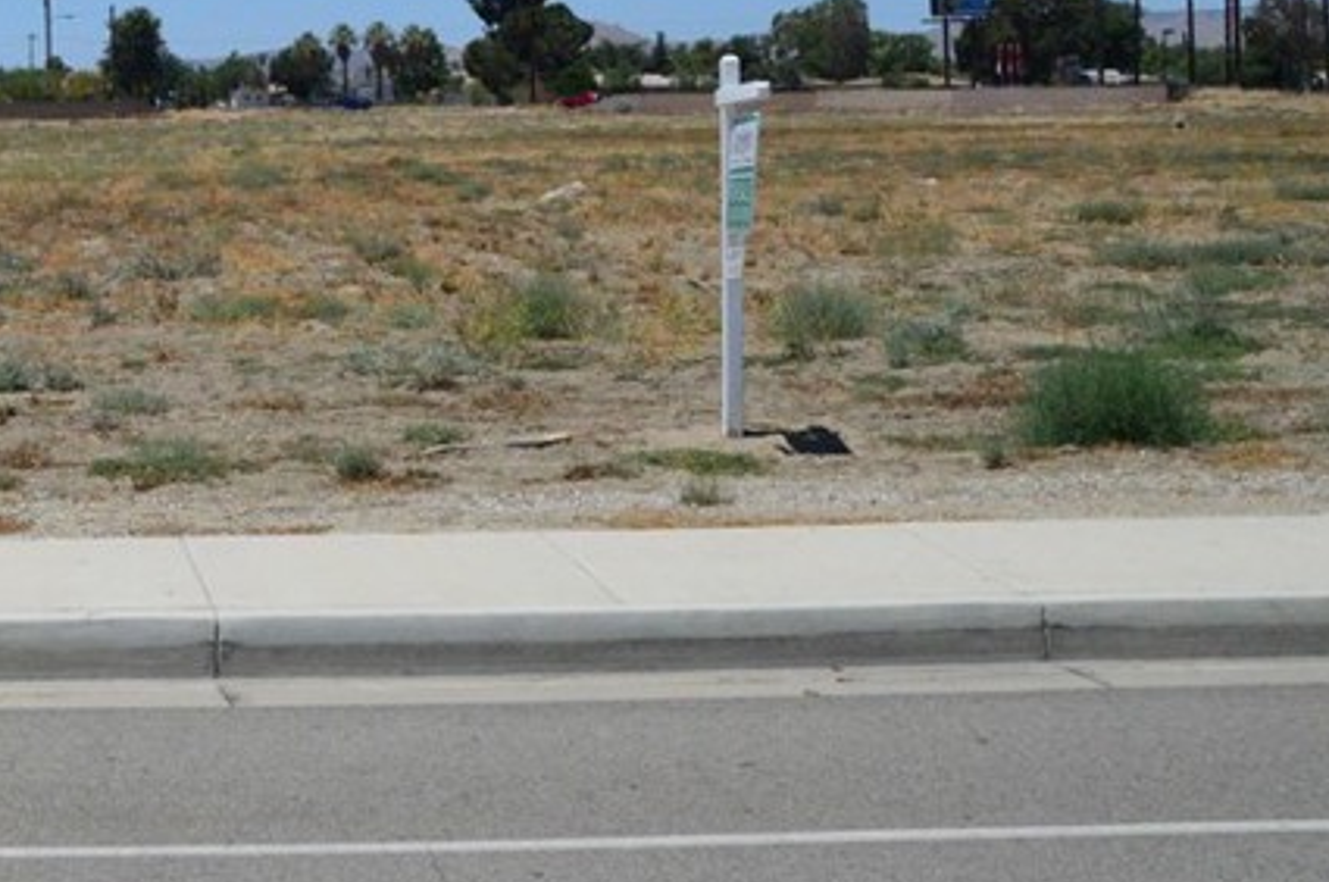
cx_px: -206
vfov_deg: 20.6
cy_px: 166
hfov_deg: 27.7
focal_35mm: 65
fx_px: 2396
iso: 1600
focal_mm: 18
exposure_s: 1/4000
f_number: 13
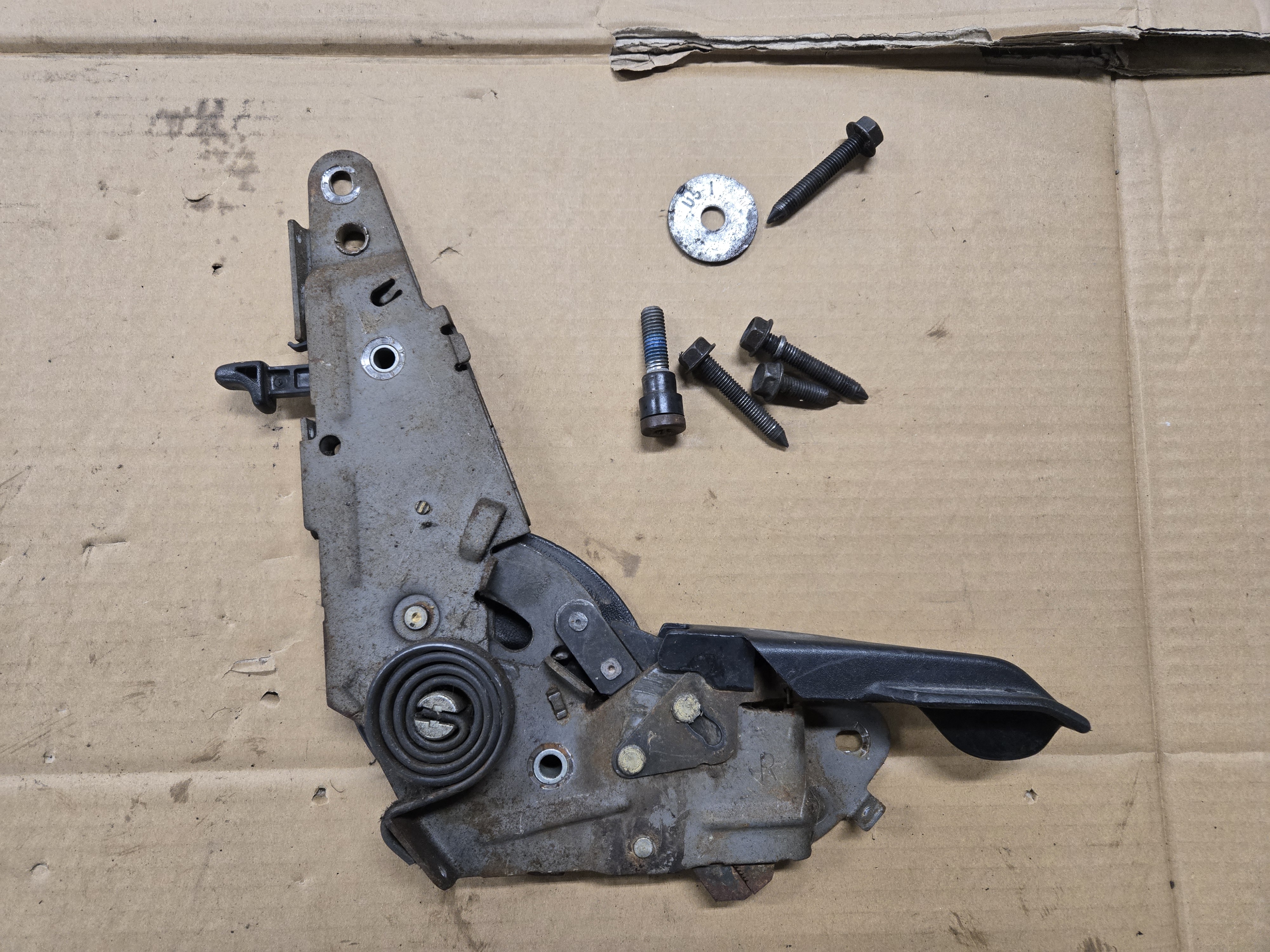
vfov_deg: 58.9
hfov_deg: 73.9
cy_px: 476
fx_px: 844
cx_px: 635
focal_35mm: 23
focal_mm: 5.4
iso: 640
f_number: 1.8
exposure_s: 1/120
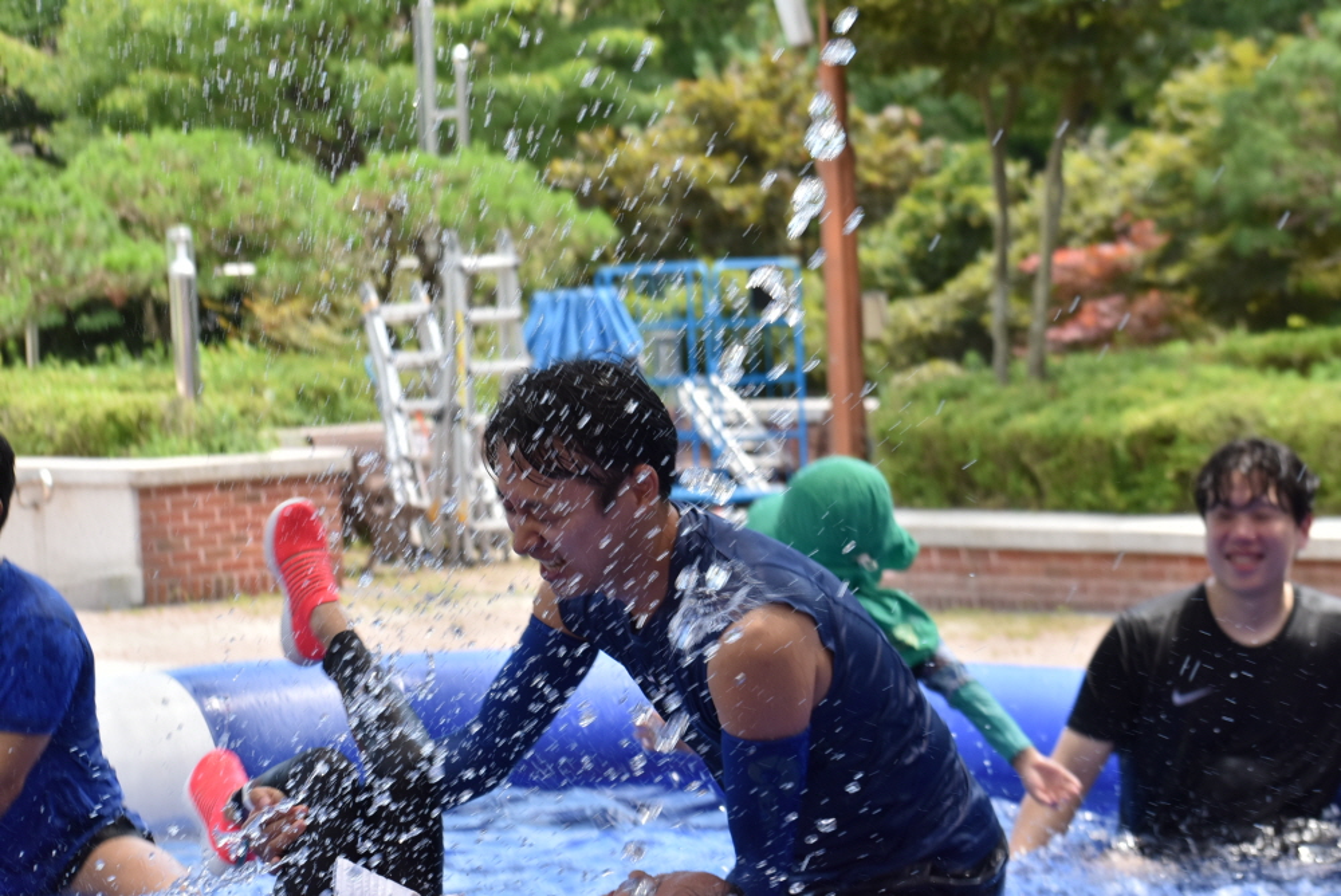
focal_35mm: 120
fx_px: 4472
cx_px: 670
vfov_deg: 11.4
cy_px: 448
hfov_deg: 17.1
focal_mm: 80
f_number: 8
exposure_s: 1/250
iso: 320
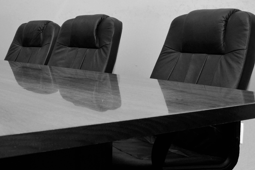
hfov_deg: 31.8
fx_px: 390
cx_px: -29
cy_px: 33
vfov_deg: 24.2
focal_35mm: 55
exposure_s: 1/60
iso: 200
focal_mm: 24
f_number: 8
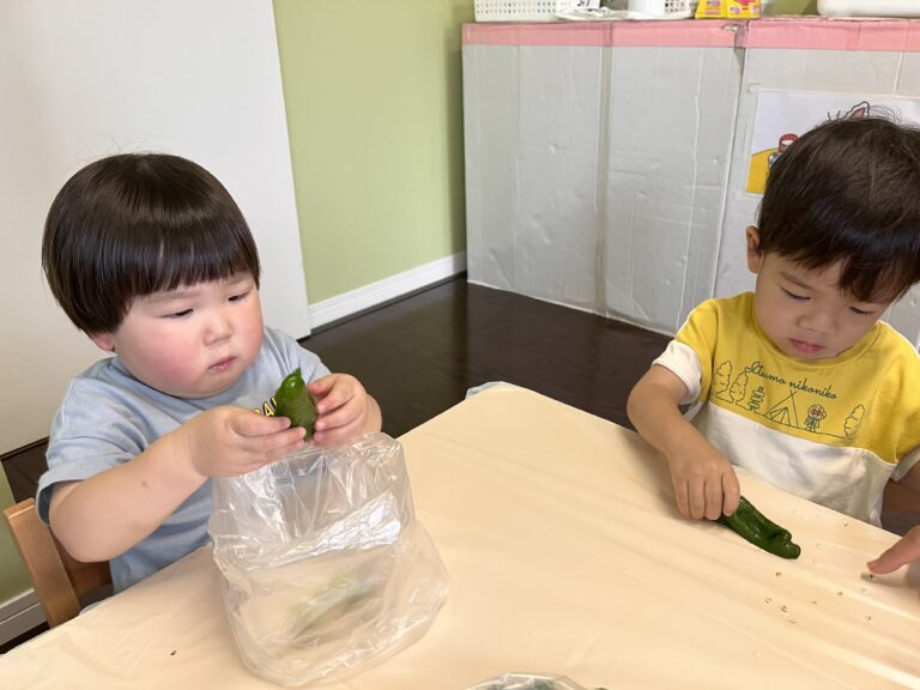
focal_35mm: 26
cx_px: 460
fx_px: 691
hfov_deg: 67.3
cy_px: 345
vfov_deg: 53.1
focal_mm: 5.1
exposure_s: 1/92
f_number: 1.6
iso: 125
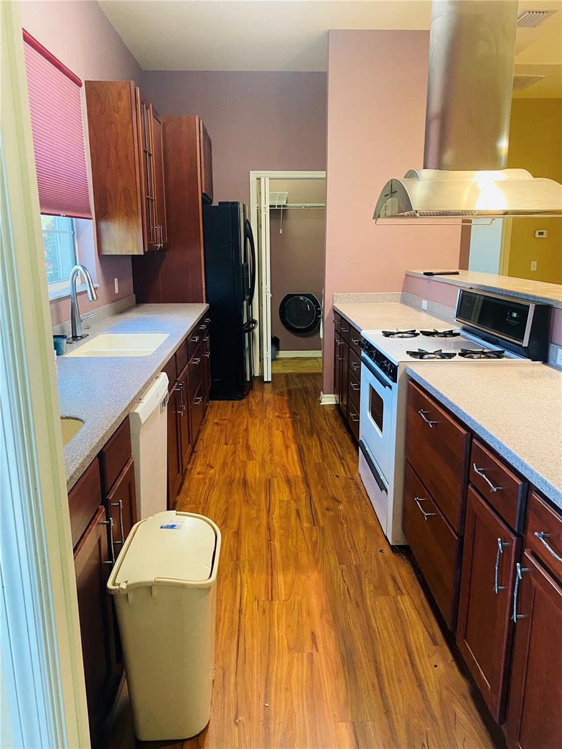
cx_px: 281
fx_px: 563
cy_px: 374
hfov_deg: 53.1
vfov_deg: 67.3
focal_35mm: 26
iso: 250
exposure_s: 1/60
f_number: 1.8
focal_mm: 4.25
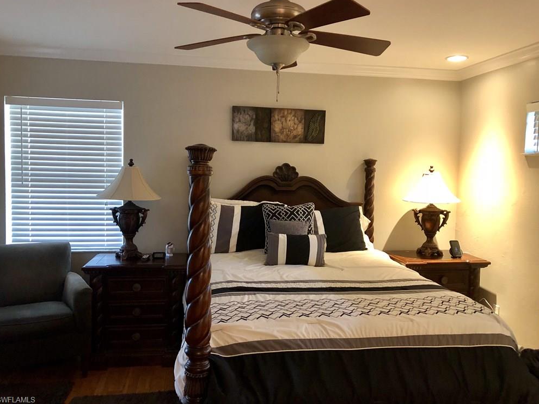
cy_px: 196
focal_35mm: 30
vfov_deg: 46.8
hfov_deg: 60.0
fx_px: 467
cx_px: 274
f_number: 1.8
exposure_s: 1/15
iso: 100
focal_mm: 3.99
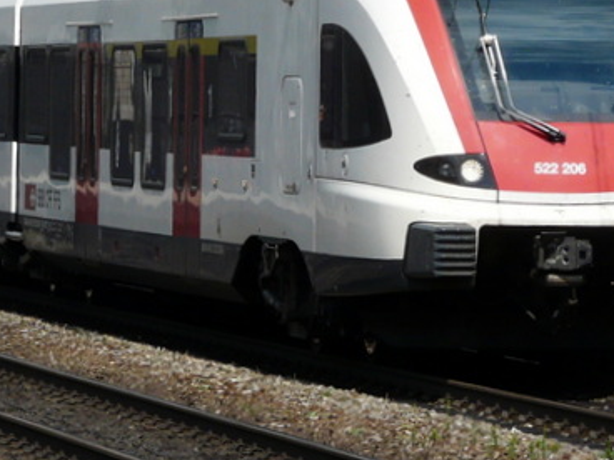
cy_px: 90
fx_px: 6510
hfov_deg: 5.4
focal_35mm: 367
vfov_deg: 4.0
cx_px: 350
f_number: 5.6
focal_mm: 22.1
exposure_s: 1/500
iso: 100
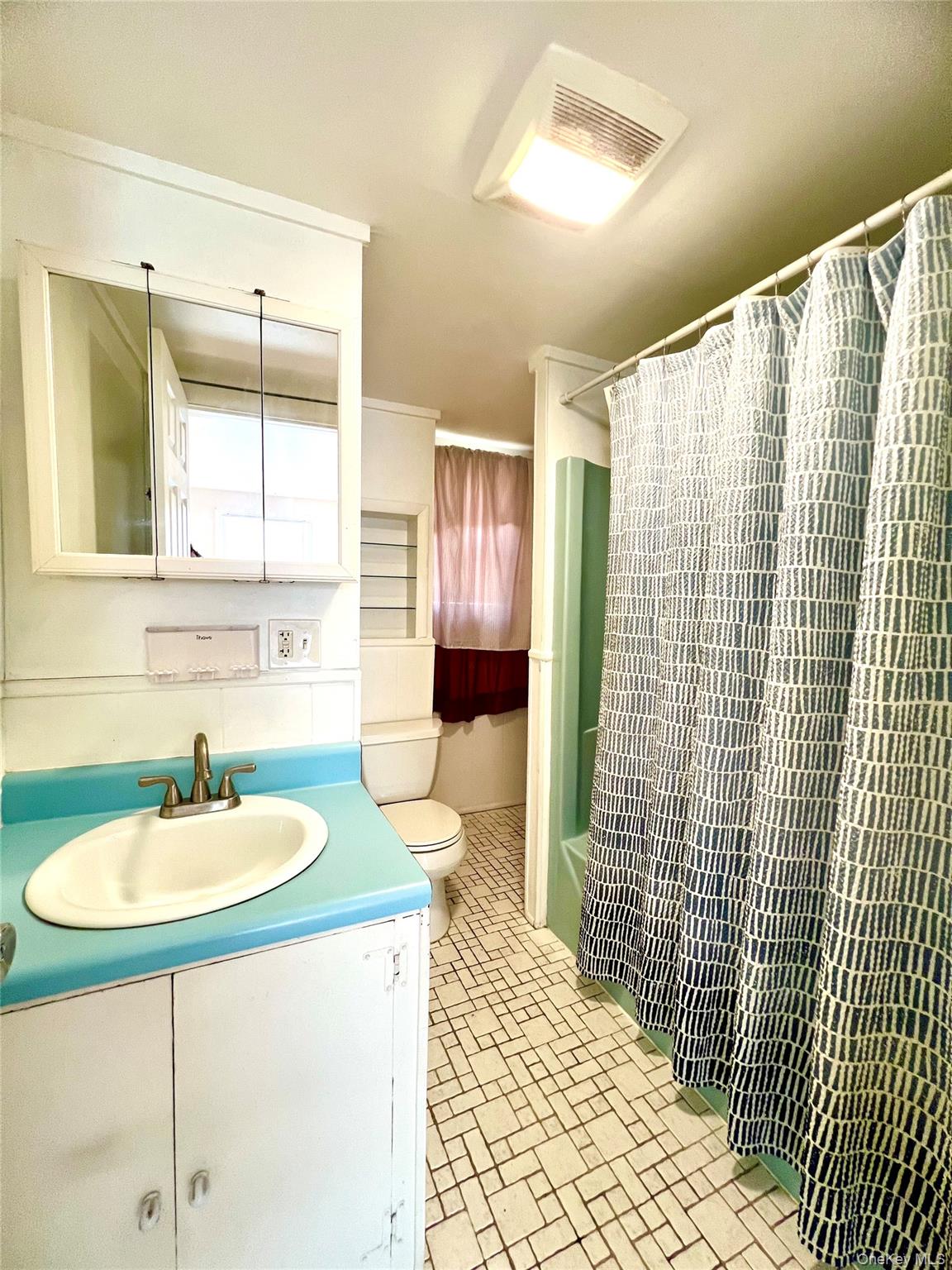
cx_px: 476
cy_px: 635
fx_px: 477
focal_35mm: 13
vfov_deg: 106.2
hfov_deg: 89.9
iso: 125
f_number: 1.8
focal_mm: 1.57
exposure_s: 1/60
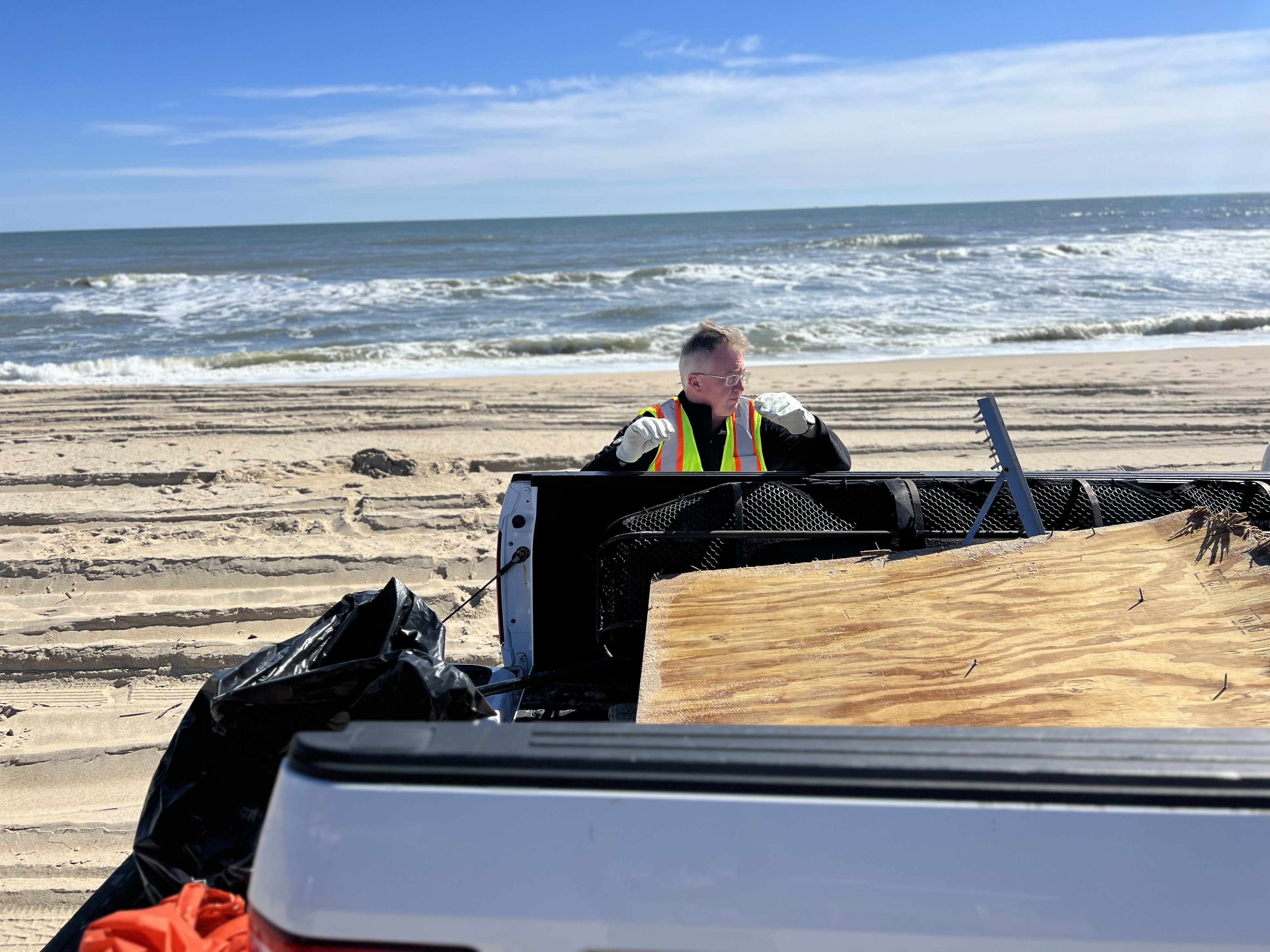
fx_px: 954
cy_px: 476
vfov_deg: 53.1
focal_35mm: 26
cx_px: 635
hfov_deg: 67.3
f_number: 1.5
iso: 50
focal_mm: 5.7
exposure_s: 1/6993
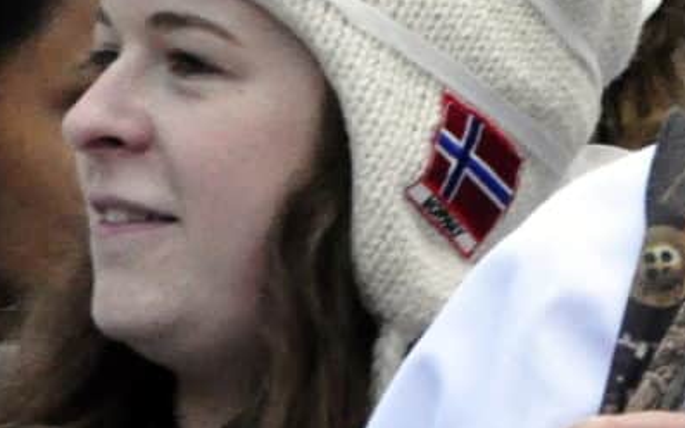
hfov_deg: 3.2
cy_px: -426
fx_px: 12058
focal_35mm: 646
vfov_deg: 2.0
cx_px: 1691
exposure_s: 1/500
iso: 3200
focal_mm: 70
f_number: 11
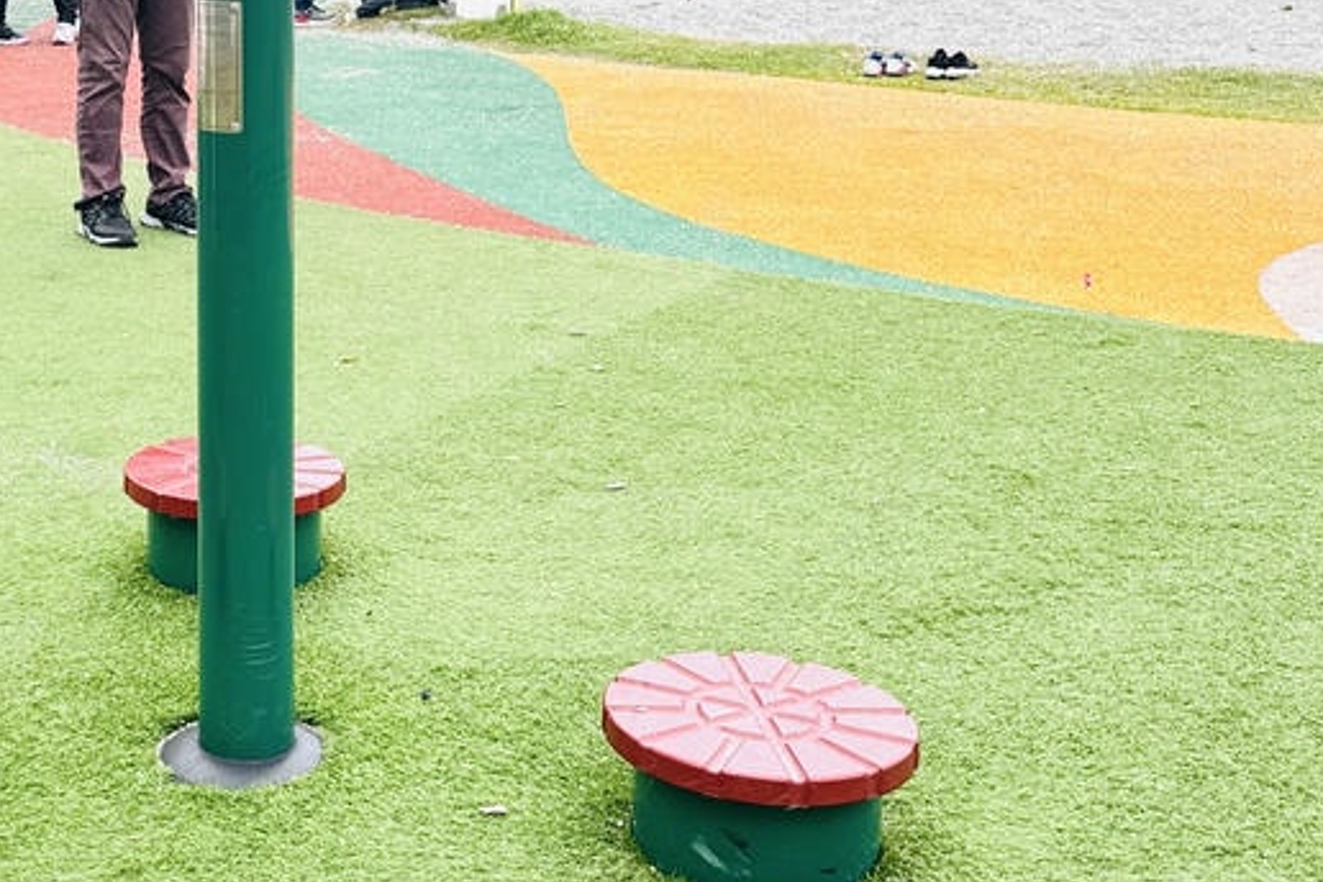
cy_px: 92
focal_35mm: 58
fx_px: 2131
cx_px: 246
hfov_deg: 33.4
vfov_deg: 22.8
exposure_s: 1/198
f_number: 1.78
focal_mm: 6.86
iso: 64
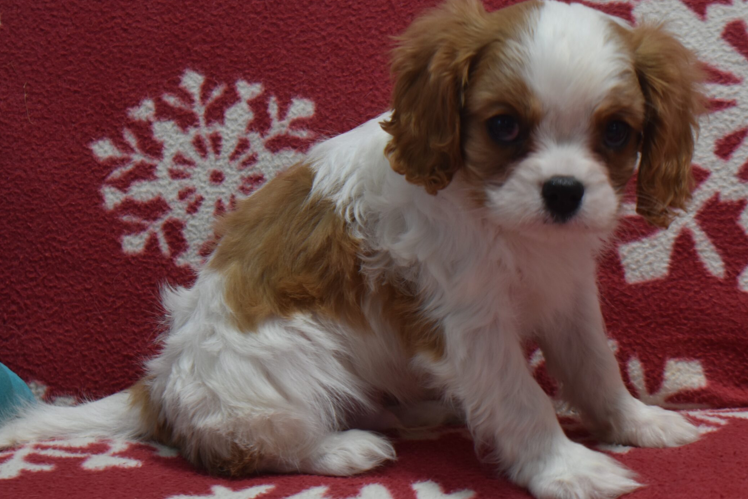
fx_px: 1995
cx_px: 360
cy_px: 279
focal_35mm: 96
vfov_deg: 14.3
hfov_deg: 21.2
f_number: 5.6
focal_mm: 52
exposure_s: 1/60
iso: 400
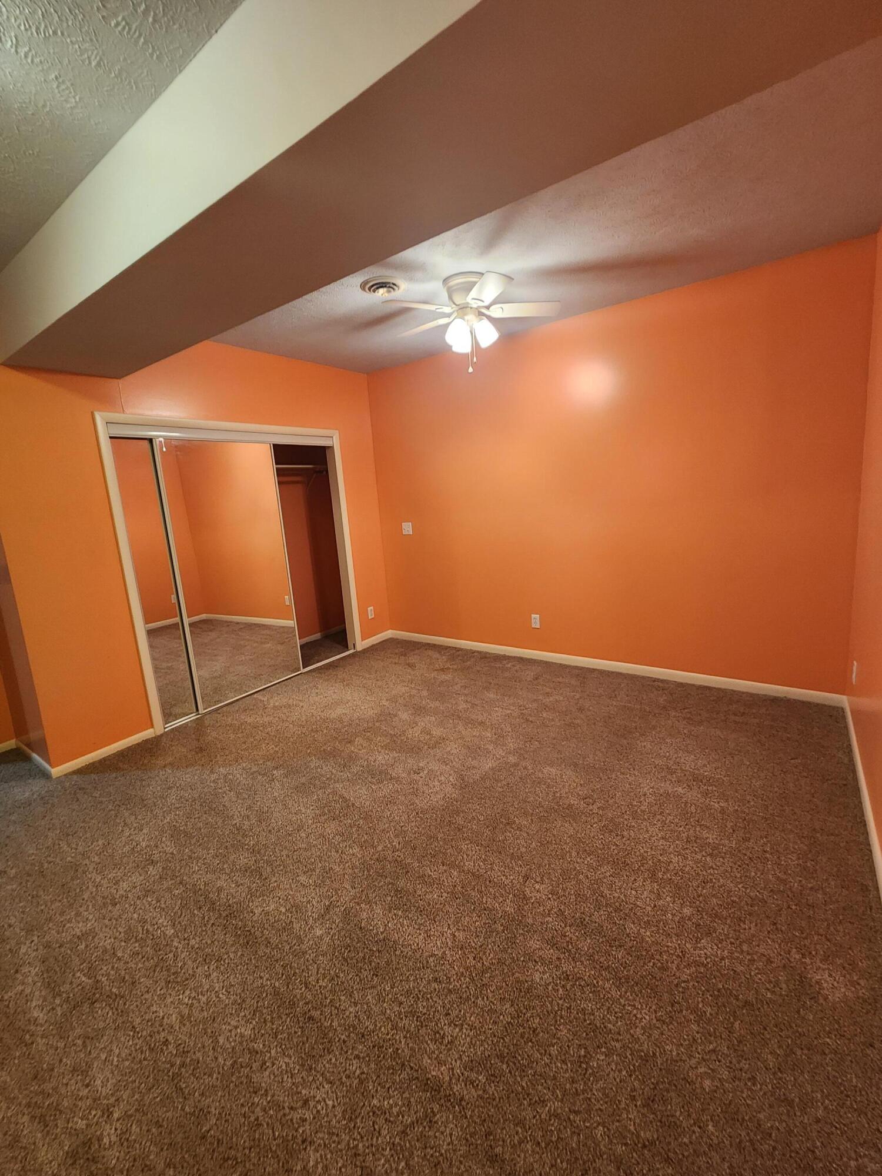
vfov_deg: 106.2
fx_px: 442
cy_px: 588
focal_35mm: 13
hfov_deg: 89.9
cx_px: 441
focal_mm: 2.2
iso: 320
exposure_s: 1/40
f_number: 2.2
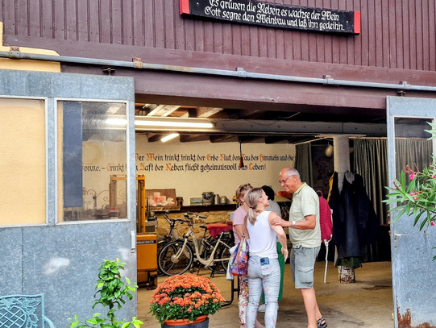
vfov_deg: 41.9
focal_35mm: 34
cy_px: 166
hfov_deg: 52.5
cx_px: 303
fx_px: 429
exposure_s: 1/100
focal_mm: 6.4
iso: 200
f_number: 1.8
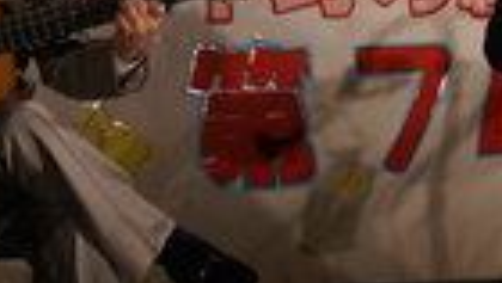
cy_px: -5
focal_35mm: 158
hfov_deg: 13.6
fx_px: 2098
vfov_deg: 7.7
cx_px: 262
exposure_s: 1/50
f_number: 4.5
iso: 400
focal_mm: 35
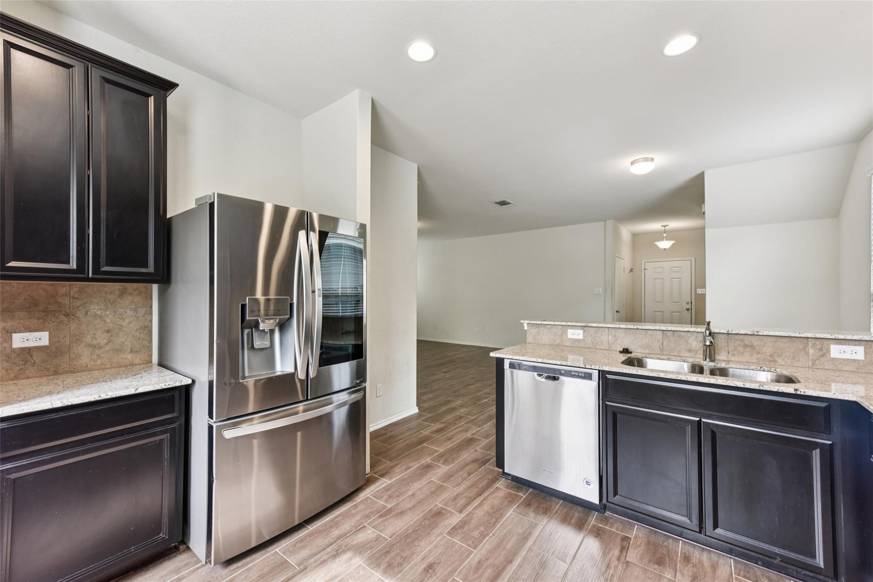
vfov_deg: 81.2
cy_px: 291
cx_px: 436
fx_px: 339
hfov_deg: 104.3
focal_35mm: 14
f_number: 8
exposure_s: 1/15
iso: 450
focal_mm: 14
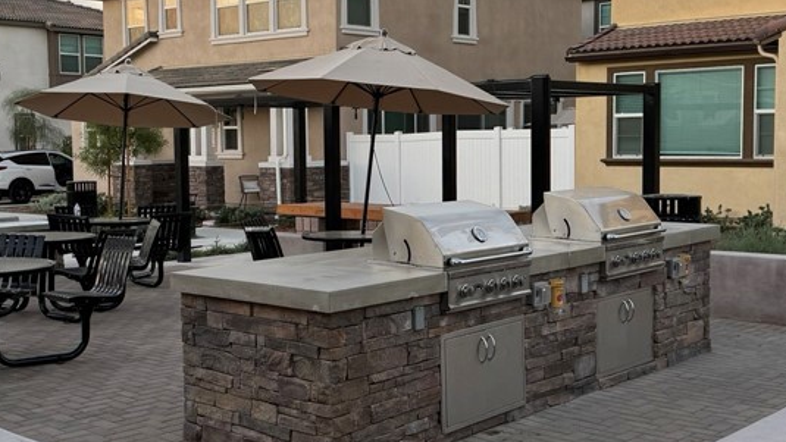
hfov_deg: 41.2
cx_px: 338
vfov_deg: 23.9
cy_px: 197
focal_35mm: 50
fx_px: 1042
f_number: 1.78
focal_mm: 6.76
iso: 64
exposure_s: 1/121
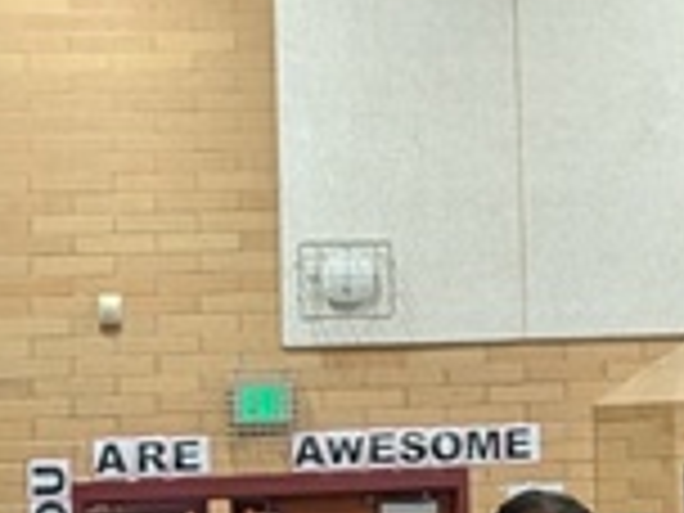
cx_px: 819
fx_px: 3201
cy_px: 142
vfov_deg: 9.2
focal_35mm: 162
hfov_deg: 11.9
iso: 24
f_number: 1.68
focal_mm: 6.9
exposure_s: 1/105
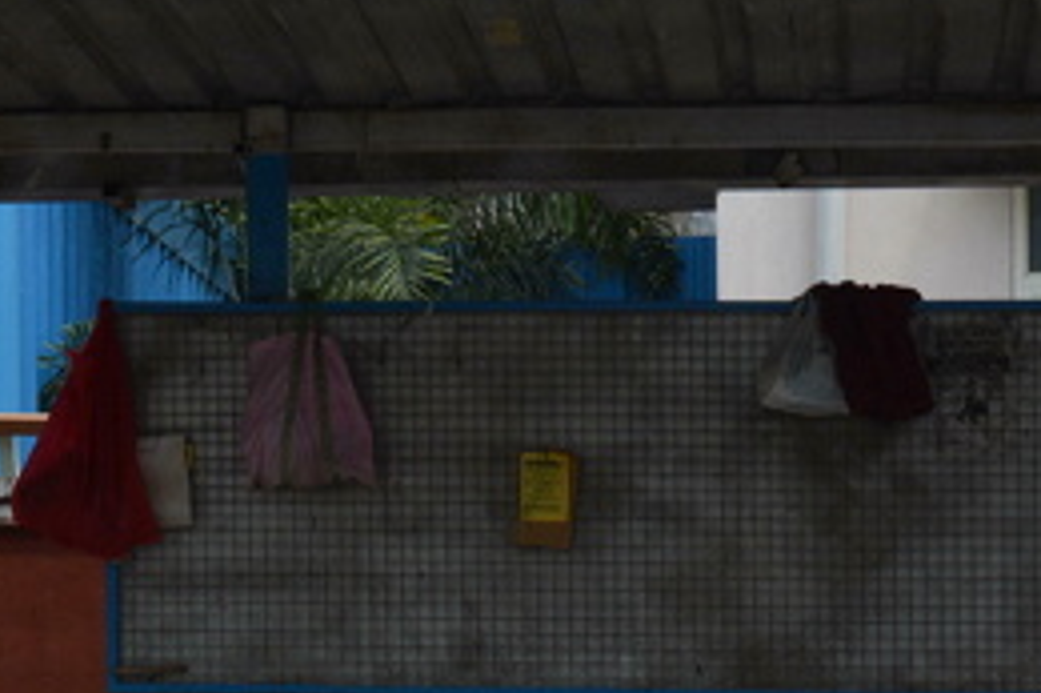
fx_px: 3439
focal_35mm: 119
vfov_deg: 11.3
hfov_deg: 17.2
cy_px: 773
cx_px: 404
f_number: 8
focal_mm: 26
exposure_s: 1/250
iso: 200
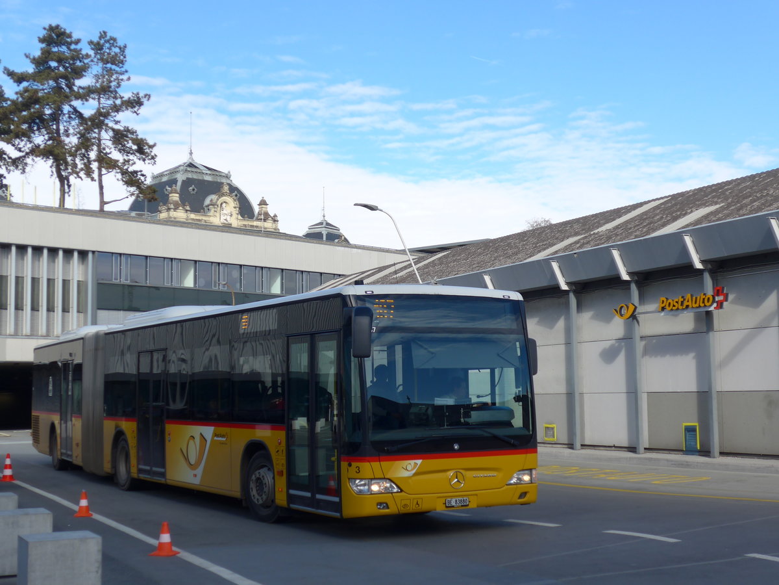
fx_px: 1170
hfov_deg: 36.8
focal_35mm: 52
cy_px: 292
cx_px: 390
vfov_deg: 28.0
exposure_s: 1/800
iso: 80
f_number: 3.3
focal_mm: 10.7
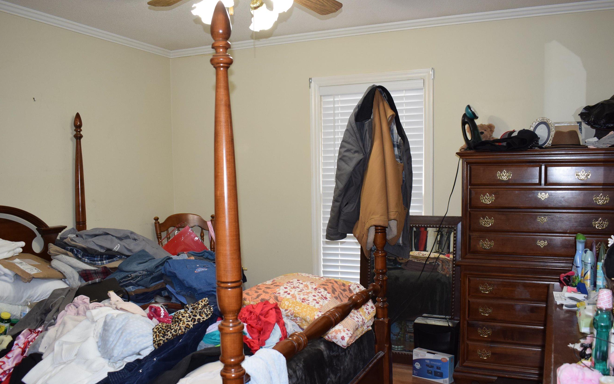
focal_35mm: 32
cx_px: 314
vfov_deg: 39.2
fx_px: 535
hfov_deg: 59.6
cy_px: 233
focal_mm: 18
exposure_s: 1/80
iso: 800
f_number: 4.5
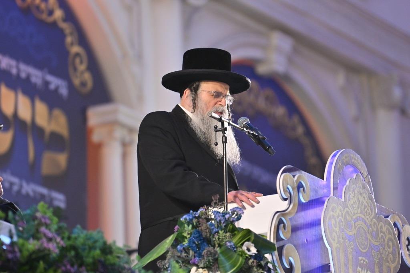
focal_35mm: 300
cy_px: 136
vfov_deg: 4.6
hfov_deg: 6.9
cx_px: 205
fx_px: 3415
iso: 500
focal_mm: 200
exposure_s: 1/320
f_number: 2.8
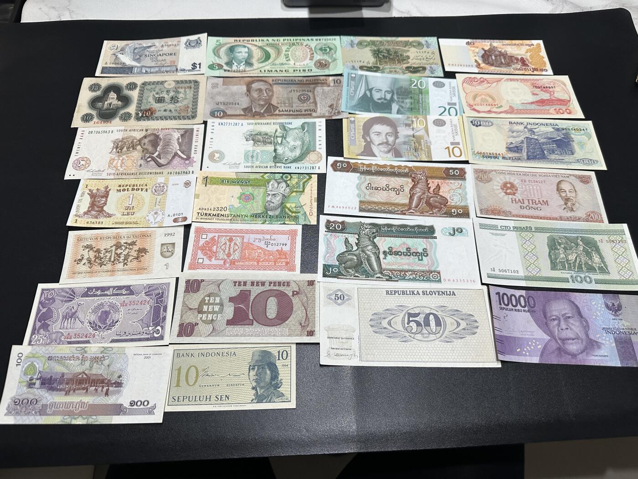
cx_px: 319
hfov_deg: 71.6
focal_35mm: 24
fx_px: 442
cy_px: 240
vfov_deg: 56.8
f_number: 1.78
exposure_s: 1/100
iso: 160
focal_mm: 6.86
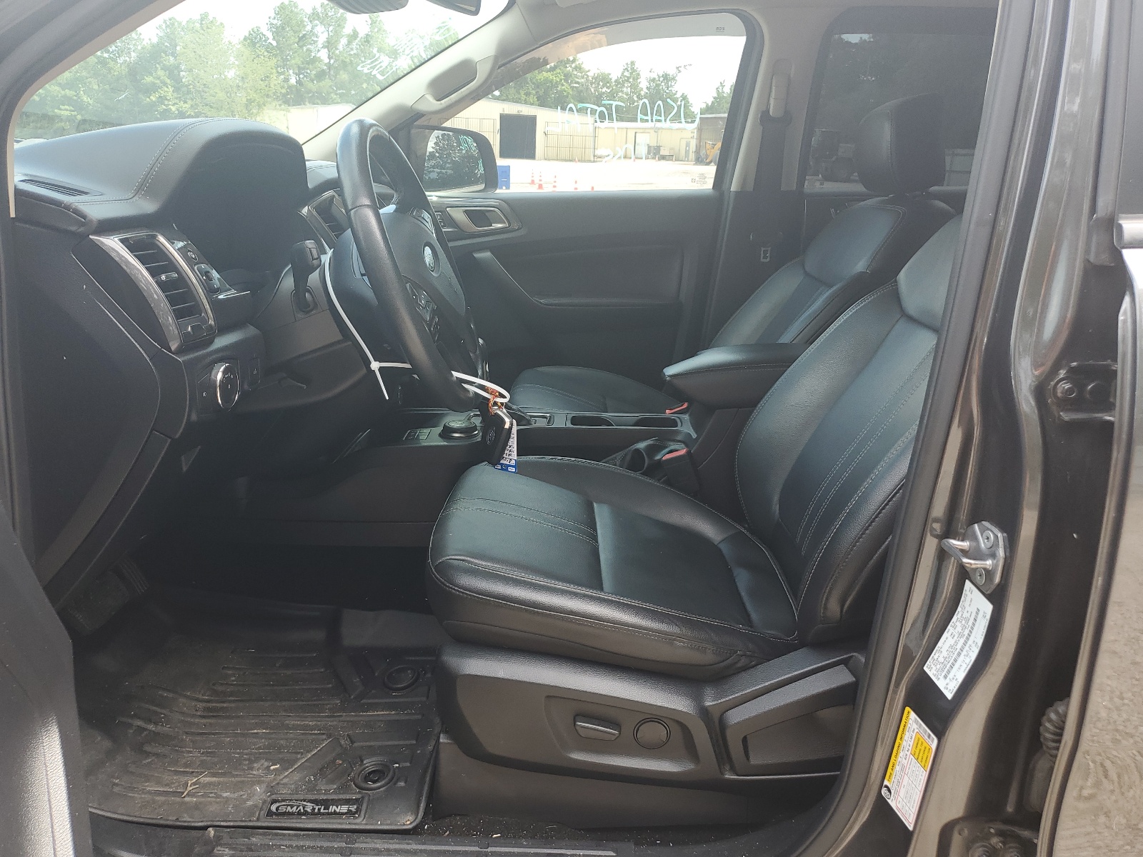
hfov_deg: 67.3
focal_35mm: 26
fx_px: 859
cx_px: 572
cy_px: 428
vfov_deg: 53.1
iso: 50
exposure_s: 1/270
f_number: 1.5
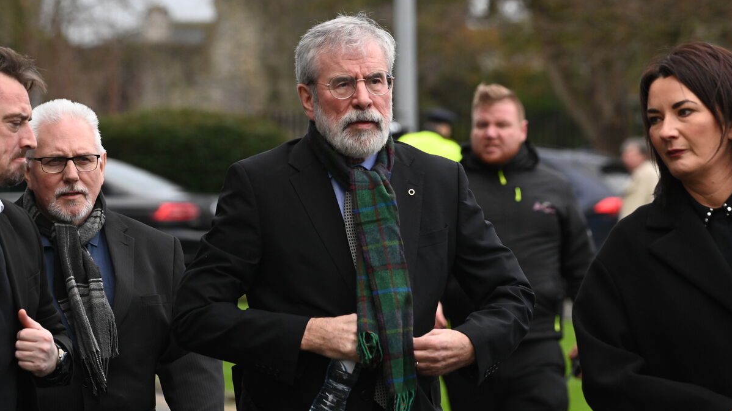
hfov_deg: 8.6
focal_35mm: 252
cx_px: 366
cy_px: 178
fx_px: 4891
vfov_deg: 4.8
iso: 4000
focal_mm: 240
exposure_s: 1/640
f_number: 8
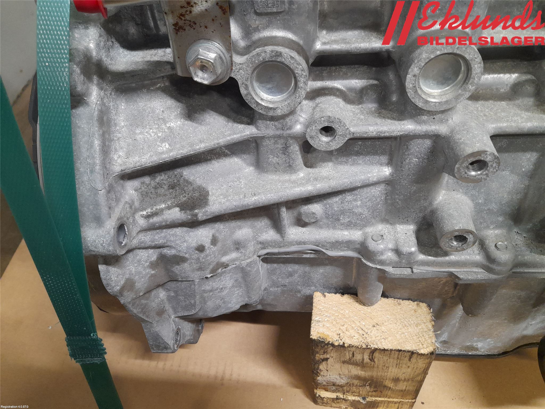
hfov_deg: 69.4
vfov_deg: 54.9
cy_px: 204
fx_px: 394
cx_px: 272
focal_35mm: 25
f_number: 2
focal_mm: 4.6
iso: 320
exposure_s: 1/50
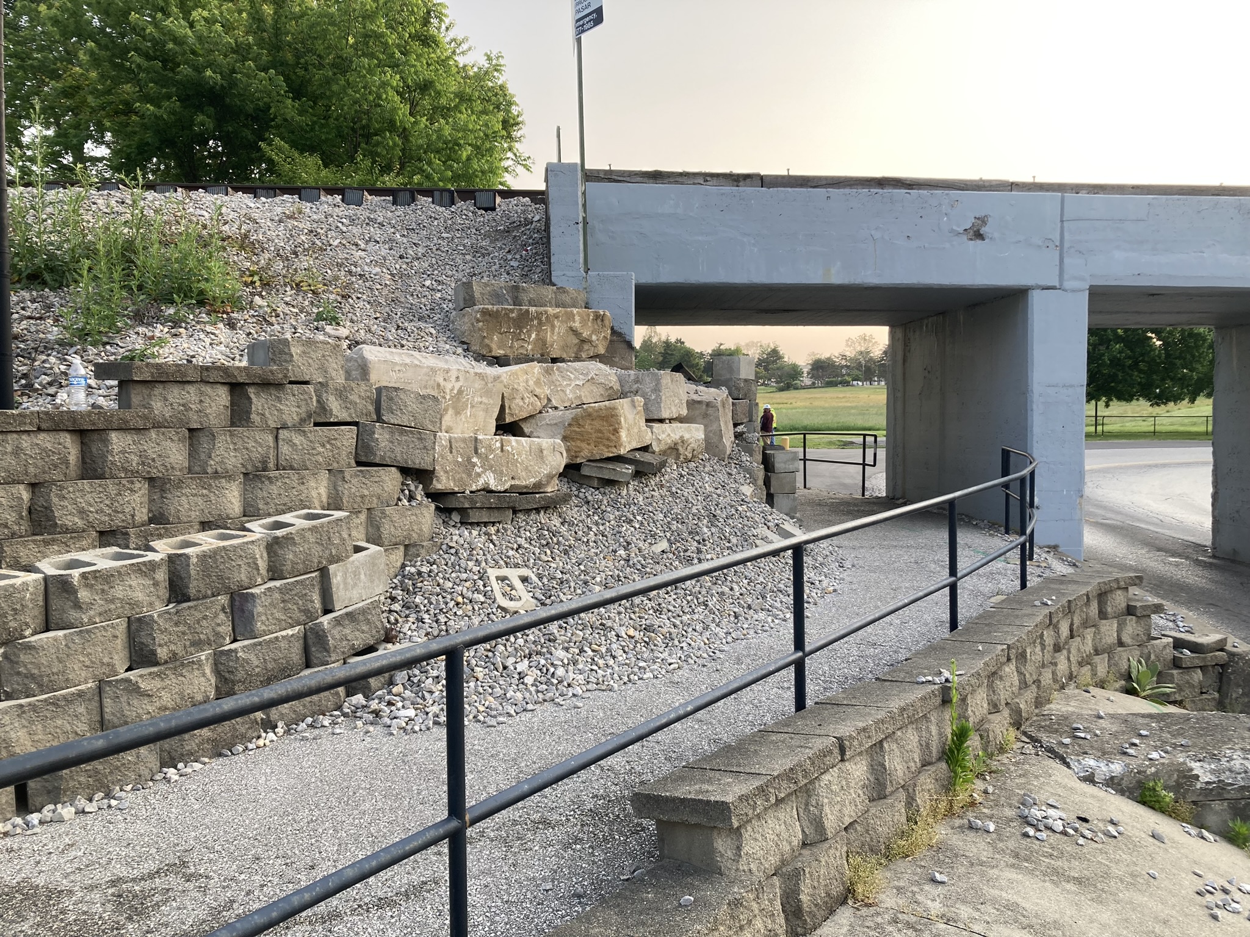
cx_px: 625
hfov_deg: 63.4
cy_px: 468
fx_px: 1011
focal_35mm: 28
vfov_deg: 49.7
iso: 20
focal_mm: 3.99
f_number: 1.8
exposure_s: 1/168
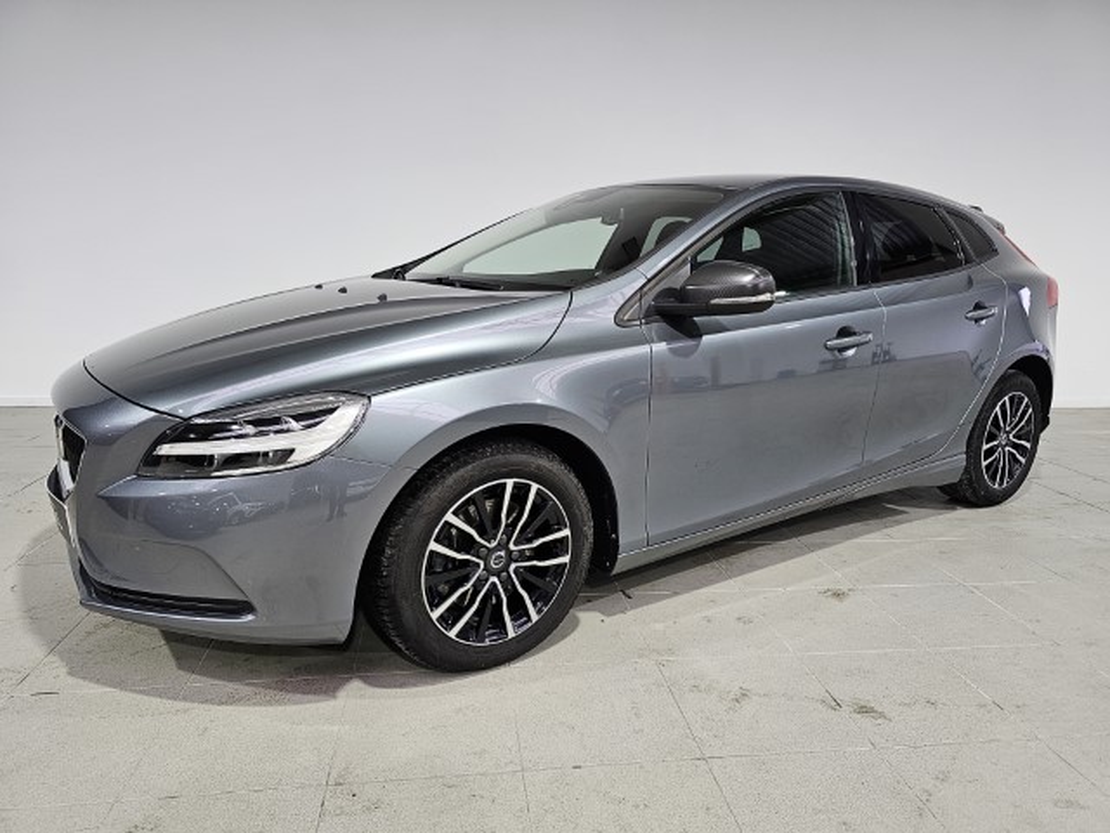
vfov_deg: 58.9
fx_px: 738
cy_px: 416
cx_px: 555
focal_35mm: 23
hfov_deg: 73.9
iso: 200
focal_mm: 6.3
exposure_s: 1/180
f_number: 1.7
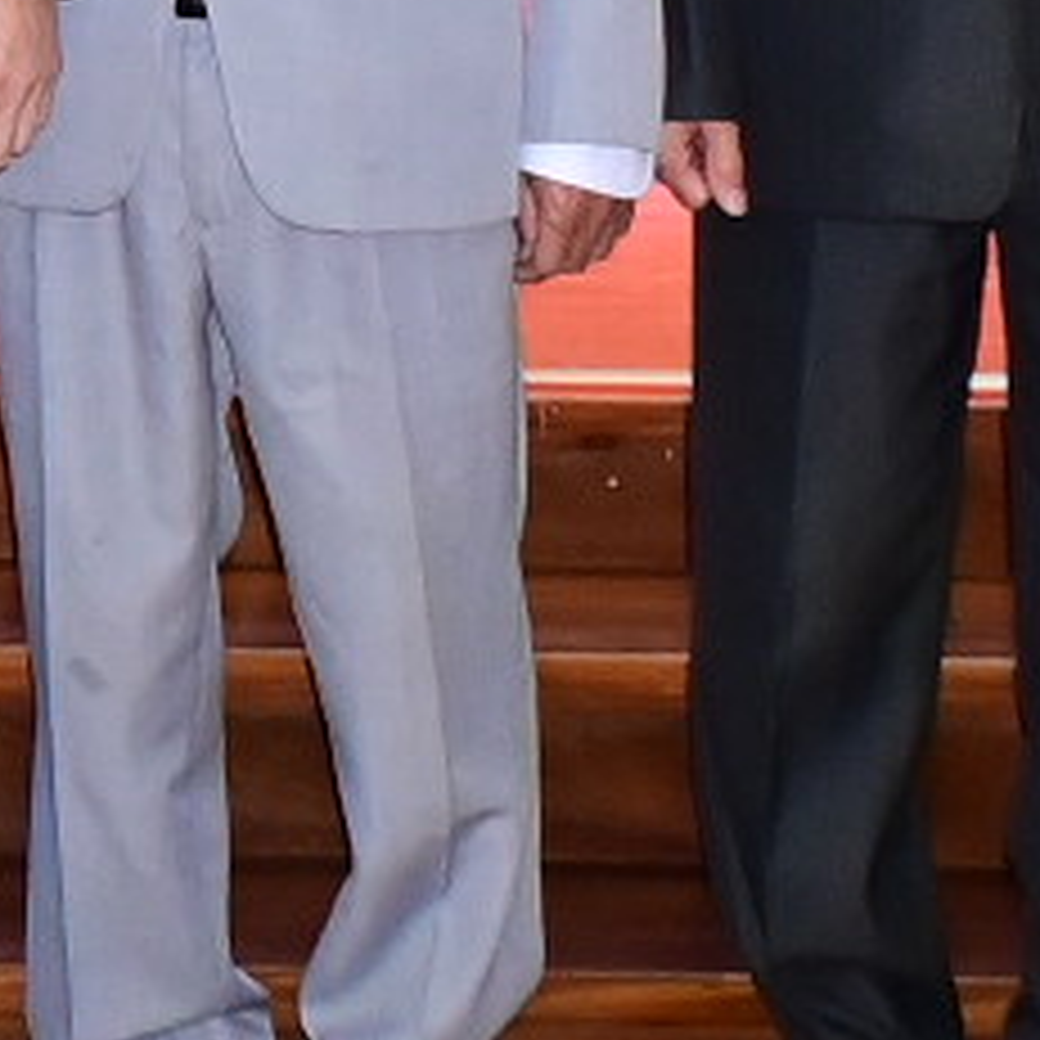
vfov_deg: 7.7
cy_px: -1081
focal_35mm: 217
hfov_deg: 7.4
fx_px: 7376
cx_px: -1621
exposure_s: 1/250
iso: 1600
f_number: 4.5
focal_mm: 20
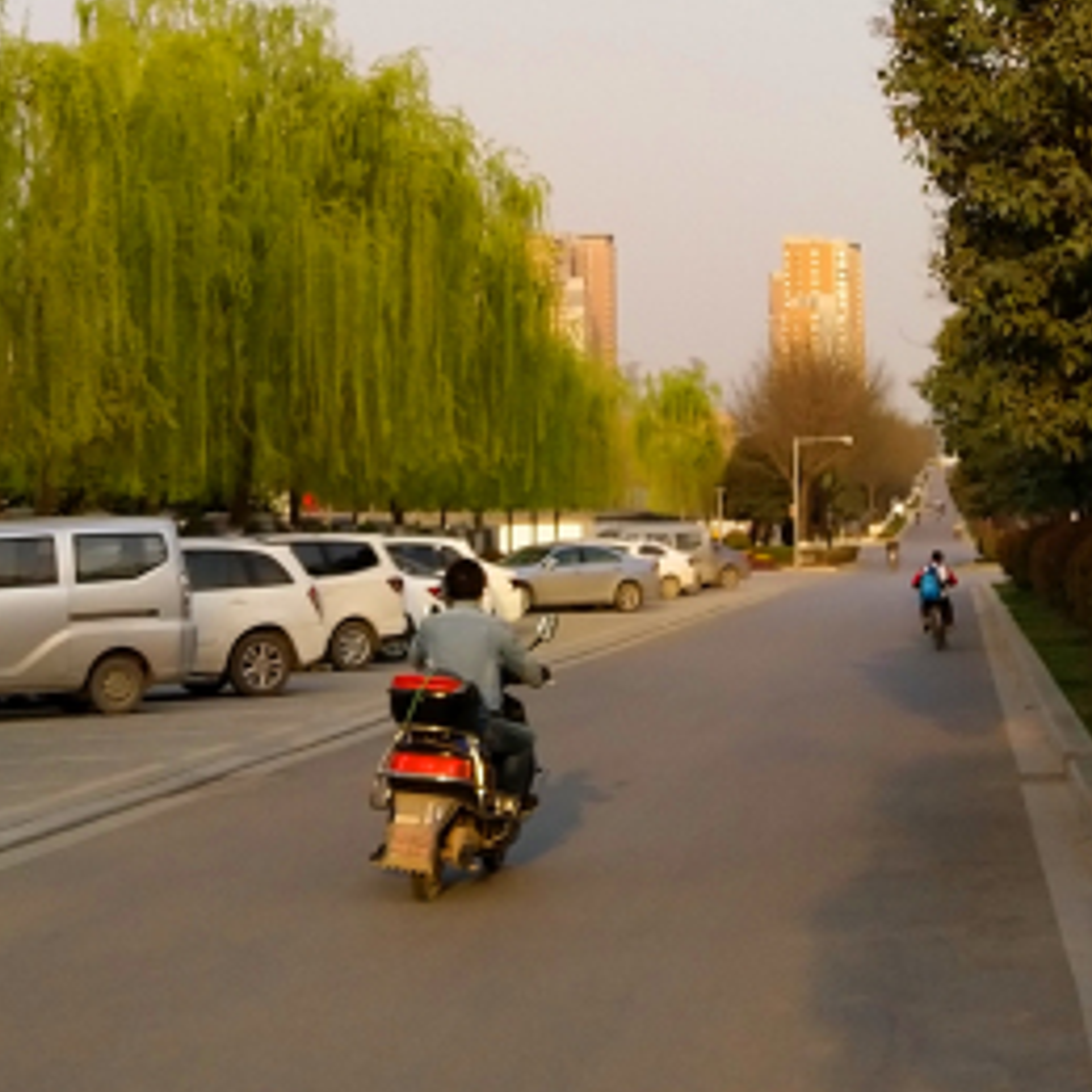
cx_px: 479
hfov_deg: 19.9
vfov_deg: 19.5
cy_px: 42
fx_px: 3105
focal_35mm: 87
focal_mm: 4.28
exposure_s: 1/875
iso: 100
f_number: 1.75
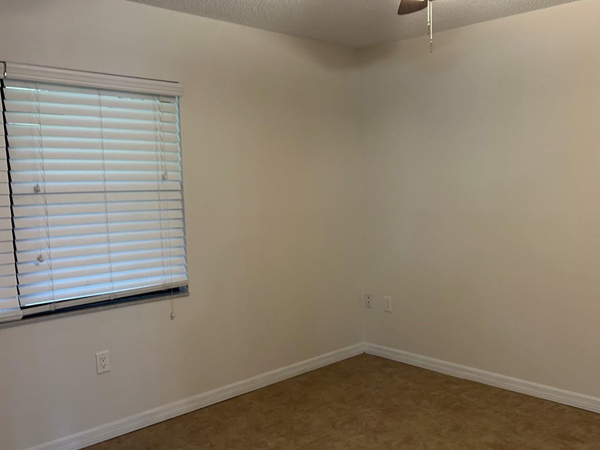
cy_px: 230
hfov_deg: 53.6
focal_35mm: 34
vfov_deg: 41.8
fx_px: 589
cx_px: 361
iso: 160
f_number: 1.5
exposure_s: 1/60
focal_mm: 5.7
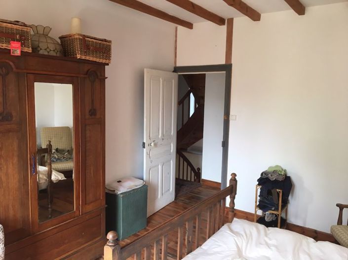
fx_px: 291
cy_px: 130
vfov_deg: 48.2
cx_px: 174
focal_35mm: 29
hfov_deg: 61.7
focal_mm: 4.15
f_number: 2.2
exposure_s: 1/33
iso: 25
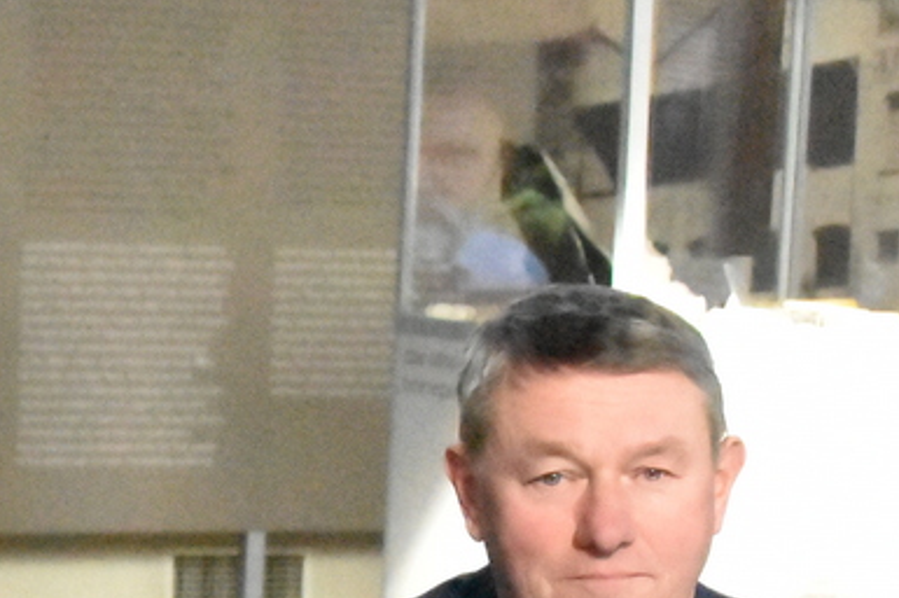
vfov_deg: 12.8
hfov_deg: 19.2
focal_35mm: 103
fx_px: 2570
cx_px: -44
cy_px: 800
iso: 22800
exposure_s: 1/4000
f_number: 3.8
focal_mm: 22
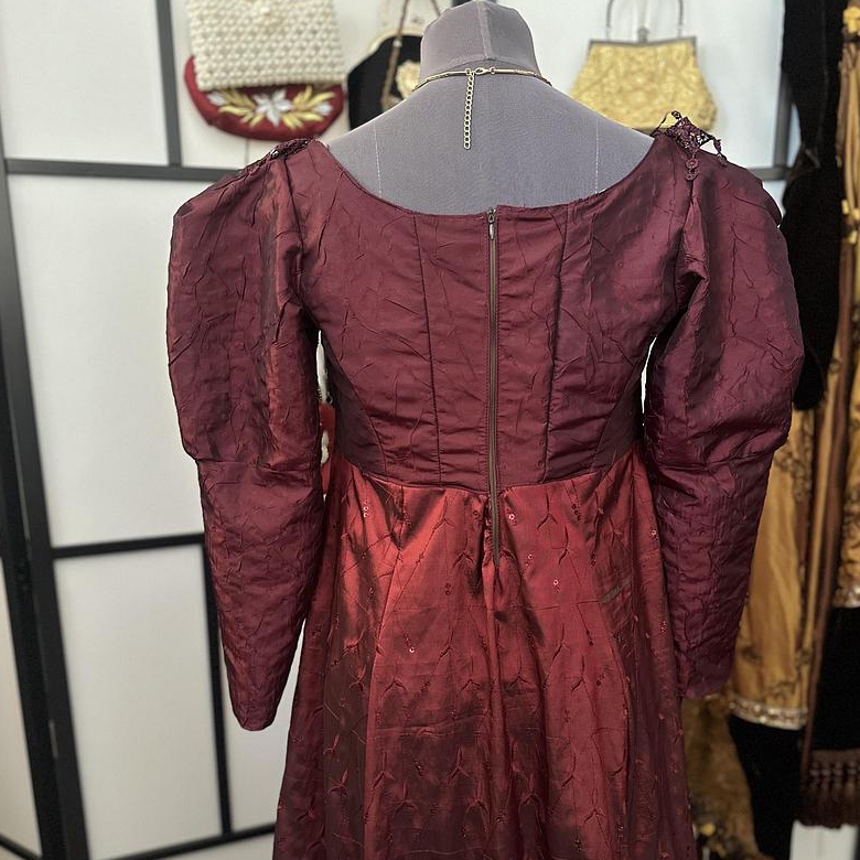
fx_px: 815
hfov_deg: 55.6
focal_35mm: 29
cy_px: 494
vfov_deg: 55.4
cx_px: 429
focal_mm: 6.86
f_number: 1.78
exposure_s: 1/46
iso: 1000
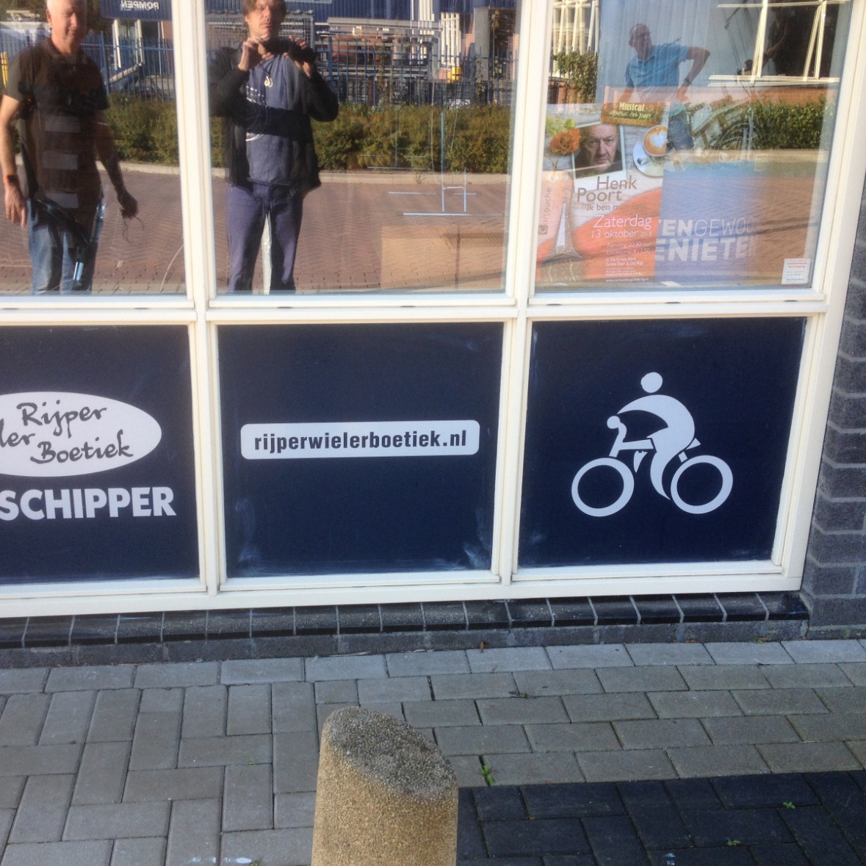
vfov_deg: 40.0
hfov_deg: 40.0
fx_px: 1189
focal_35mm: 42
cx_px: 379
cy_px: 439
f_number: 2.4
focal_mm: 4.28
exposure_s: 1/213
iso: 50
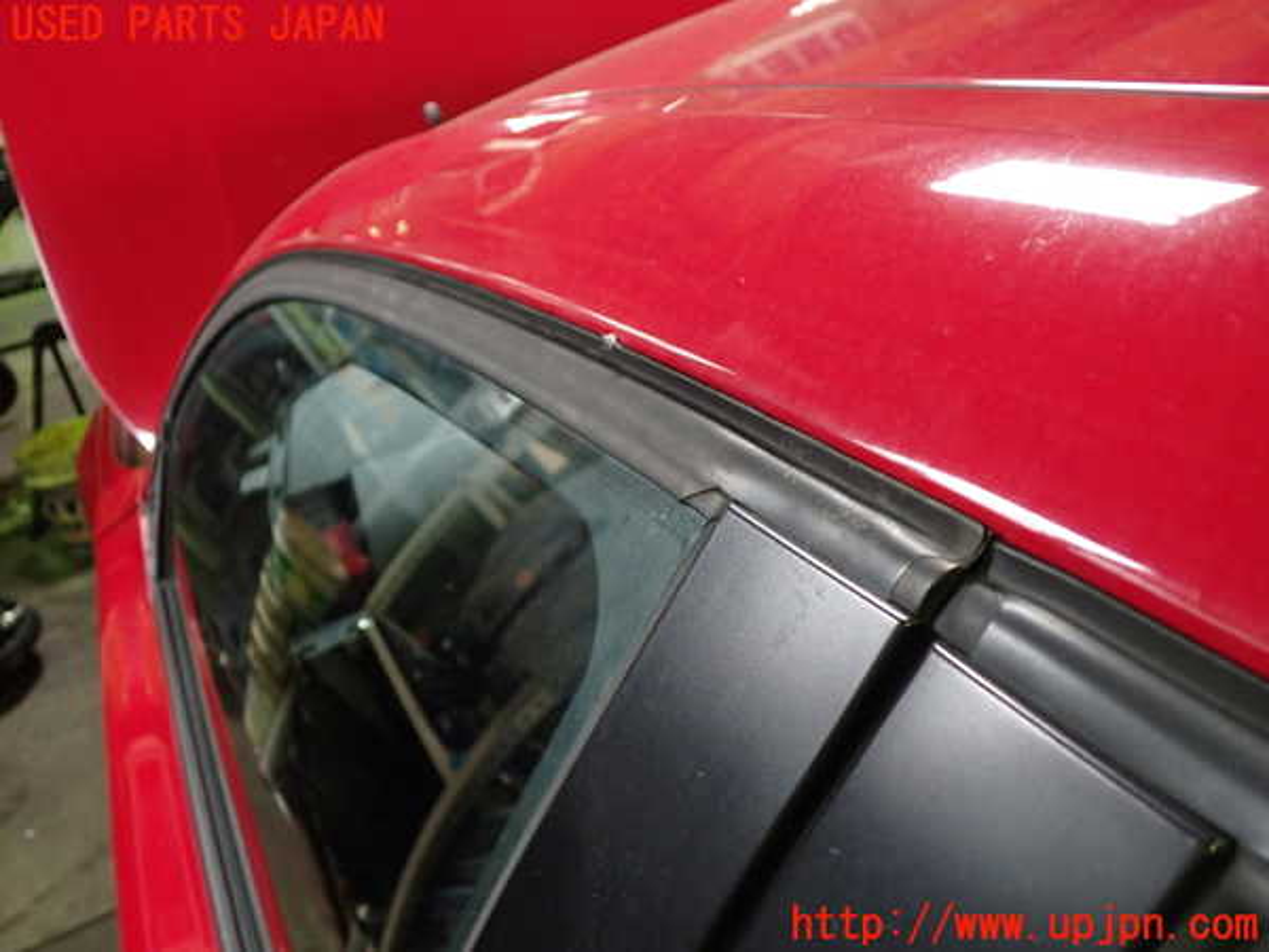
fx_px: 1100
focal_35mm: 30
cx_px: 634
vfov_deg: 46.8
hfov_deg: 60.0
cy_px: 476
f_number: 2.3
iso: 320
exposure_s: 1/30
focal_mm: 5.4
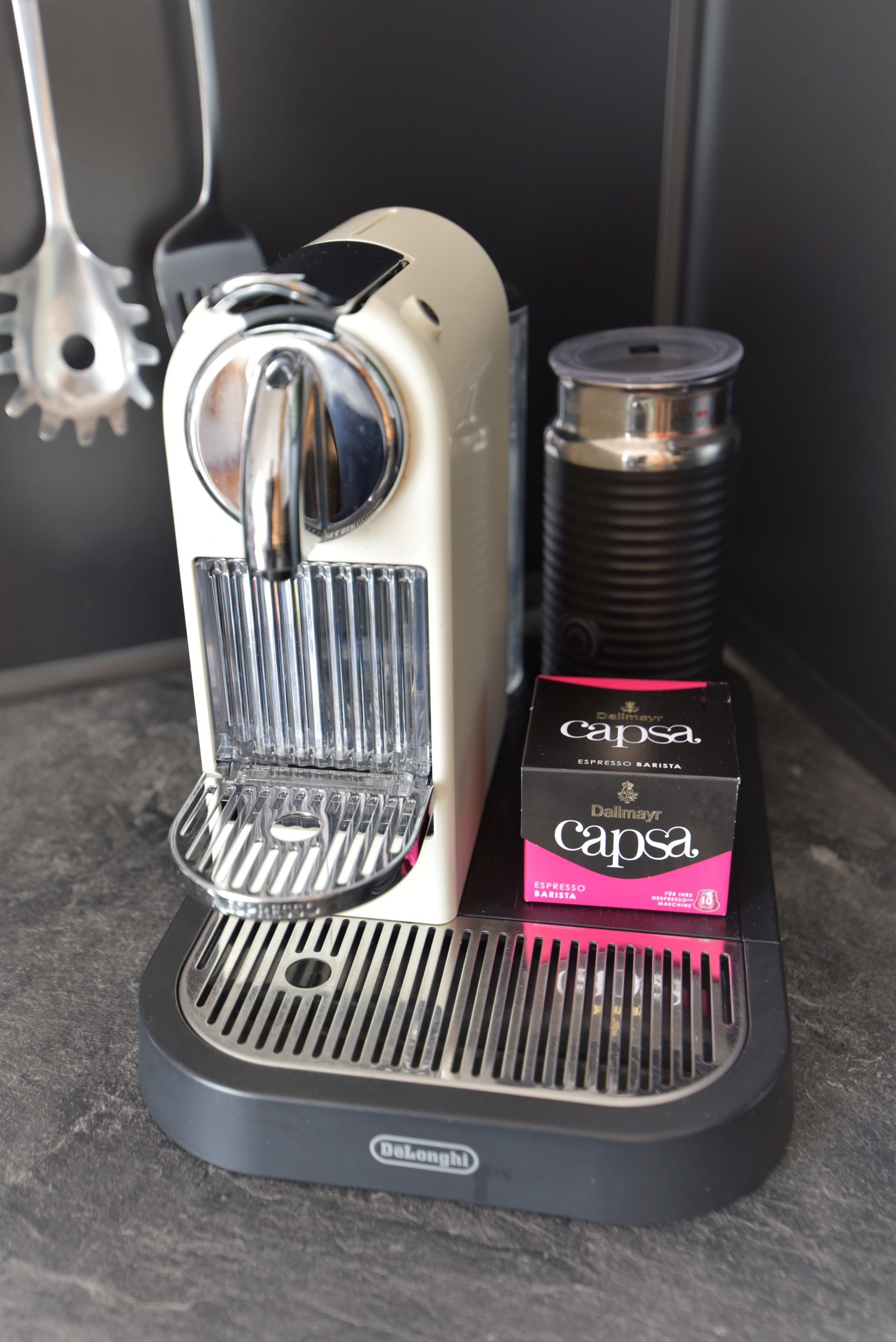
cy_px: 671
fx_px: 1119
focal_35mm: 30
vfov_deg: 61.9
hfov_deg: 43.6
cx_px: 448
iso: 640
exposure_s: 1/80
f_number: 2.8
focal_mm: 30
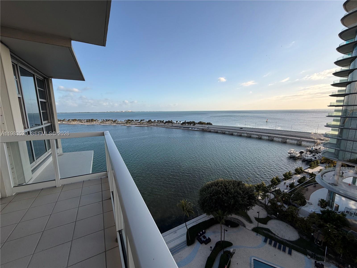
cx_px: 178
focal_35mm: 14
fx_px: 144
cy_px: 134
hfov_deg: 102.1
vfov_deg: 85.7
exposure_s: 1/770
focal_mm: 2.22
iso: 25
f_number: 2.2
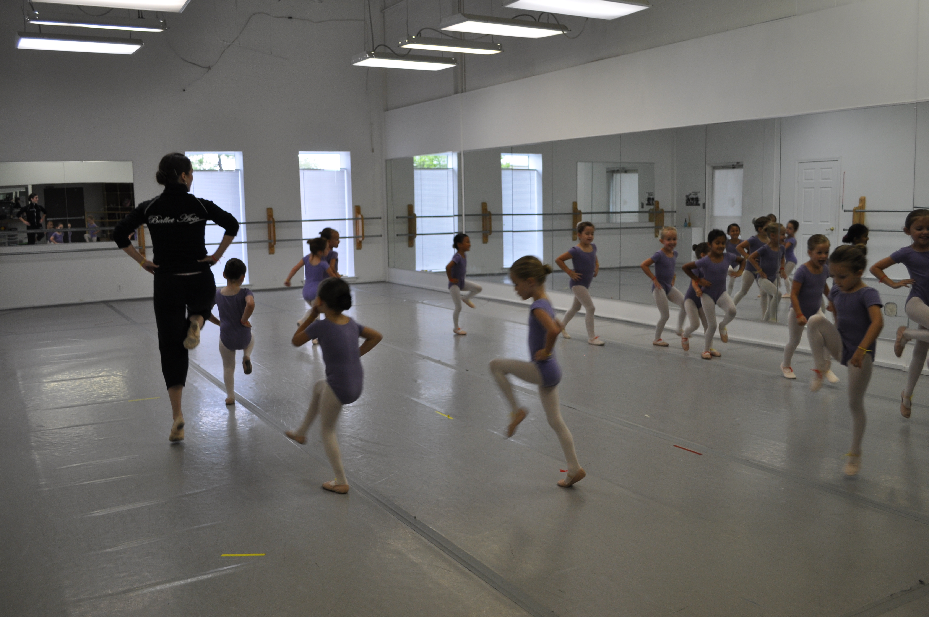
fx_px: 851
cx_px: 464
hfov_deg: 57.3
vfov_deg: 39.9
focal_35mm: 33
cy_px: 308
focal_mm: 22
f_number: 4.5
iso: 400
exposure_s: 1/80
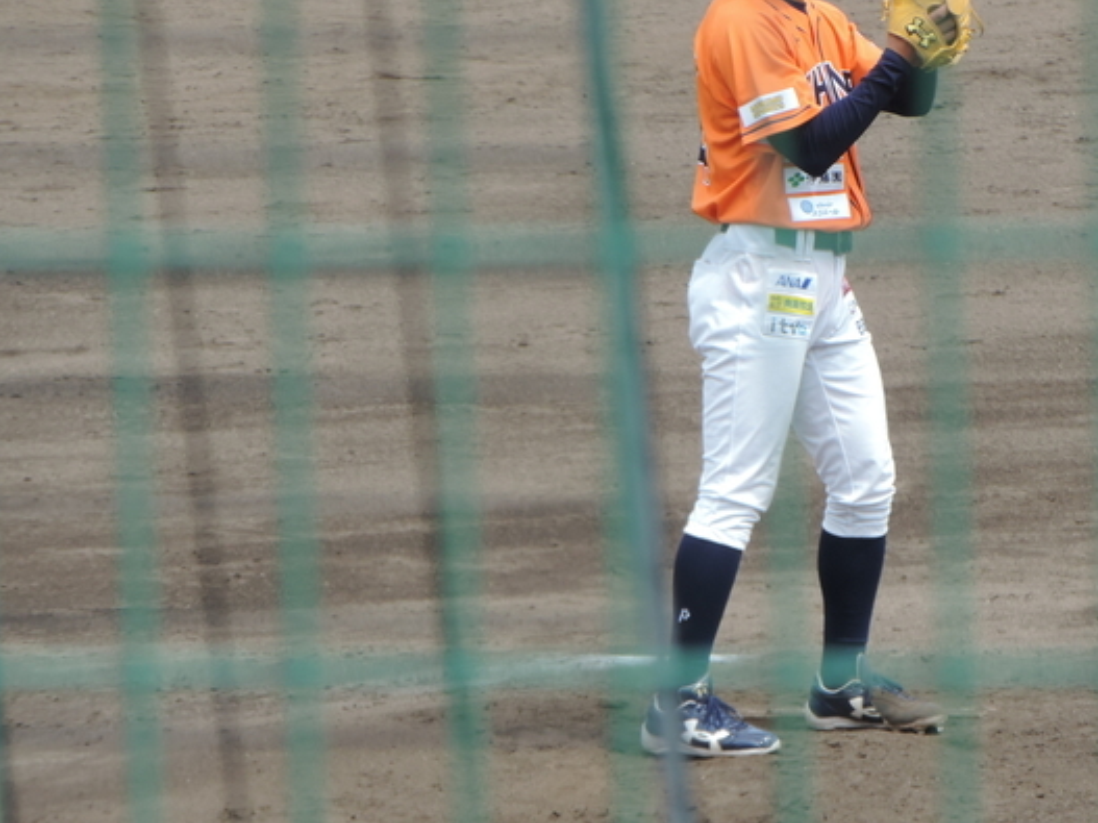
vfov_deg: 2.0
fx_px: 24070
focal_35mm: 759
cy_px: 327
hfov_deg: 2.6
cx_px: 719
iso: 80
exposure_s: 1/250
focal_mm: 89.1
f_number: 4.9
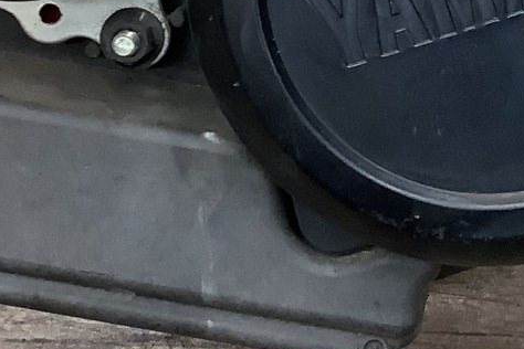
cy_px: -145
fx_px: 1630
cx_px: 537
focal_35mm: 112
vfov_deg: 11.8
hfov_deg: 17.8
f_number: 2.4
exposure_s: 1/60
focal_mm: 3.3
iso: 160
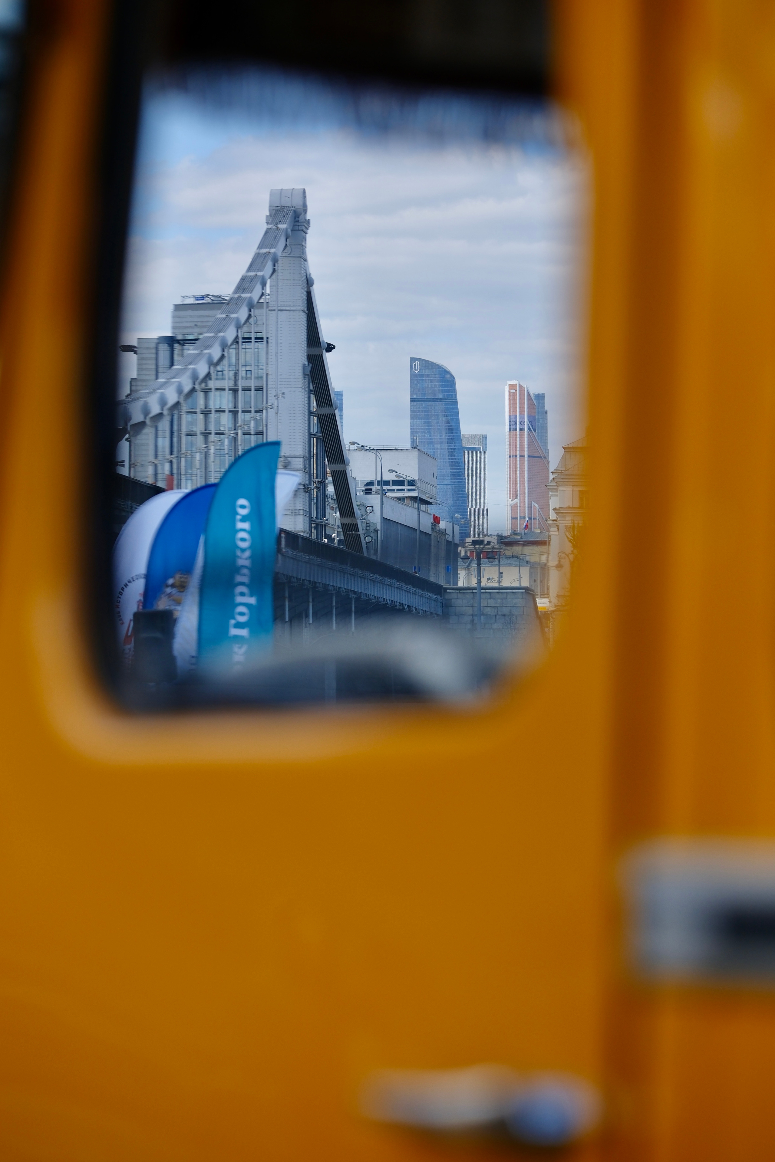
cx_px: 388
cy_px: 581
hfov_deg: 12.1
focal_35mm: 113
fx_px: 3649
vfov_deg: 18.1
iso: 160
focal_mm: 75
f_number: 2.2
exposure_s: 1/5400
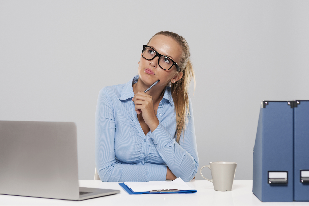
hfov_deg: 23.9
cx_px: 154
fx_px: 730
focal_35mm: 85
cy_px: 103
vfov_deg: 16.1
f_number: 3.2
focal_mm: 85
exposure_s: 1/160
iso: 50
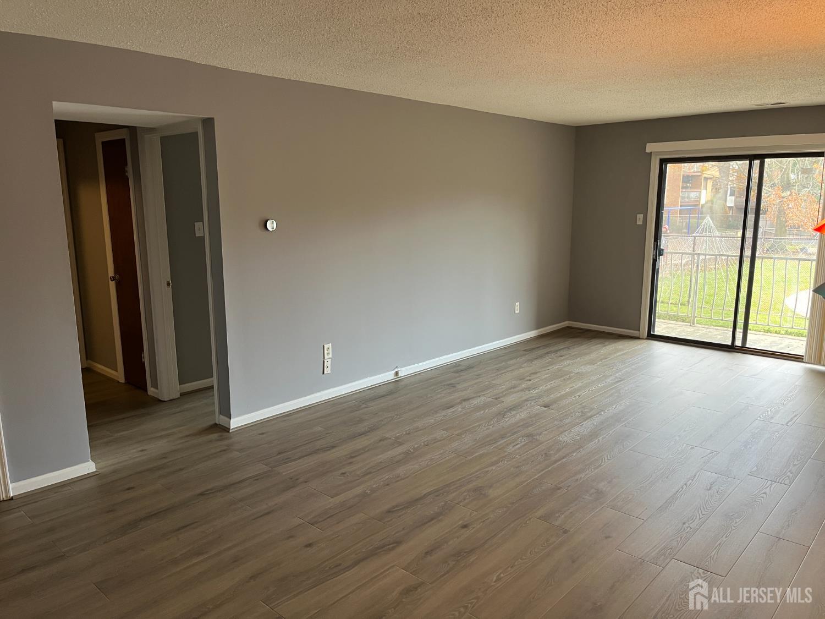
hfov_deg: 67.3
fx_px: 620
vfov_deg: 53.1
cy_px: 310
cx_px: 412
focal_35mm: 26
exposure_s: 1/60
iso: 100
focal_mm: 5.1
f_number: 1.6
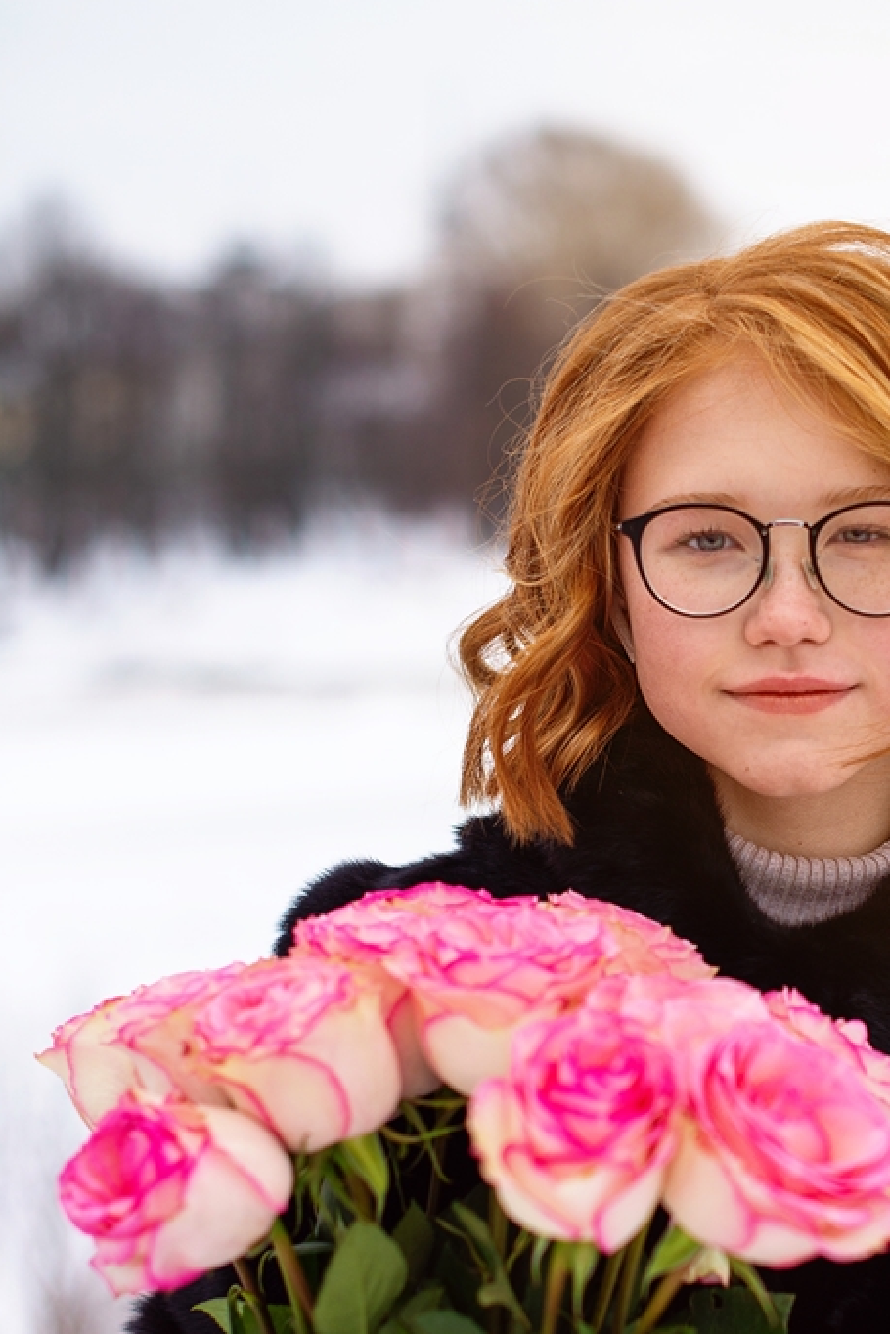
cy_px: 921
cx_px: 742
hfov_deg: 15.4
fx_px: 3261
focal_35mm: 88
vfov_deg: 23.0
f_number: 2.2
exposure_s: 1/640
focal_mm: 50
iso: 100
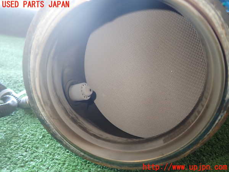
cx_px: 114
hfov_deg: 63.4
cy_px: 86
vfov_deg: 49.7
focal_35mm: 28
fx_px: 185
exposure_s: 1/40
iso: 200
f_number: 2.2
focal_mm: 5.05
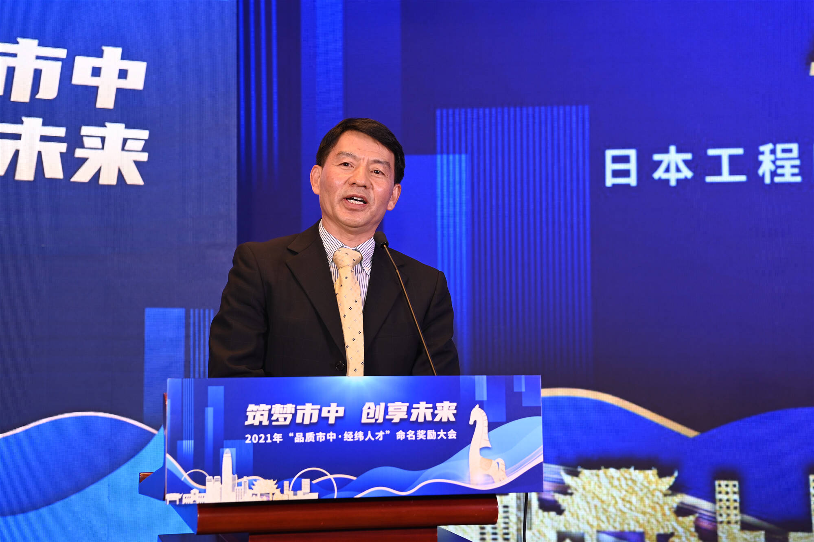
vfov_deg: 22.6
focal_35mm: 60
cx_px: 407
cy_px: 271
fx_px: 1356
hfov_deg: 33.4
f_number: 6.3
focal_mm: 60
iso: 400
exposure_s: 1/60
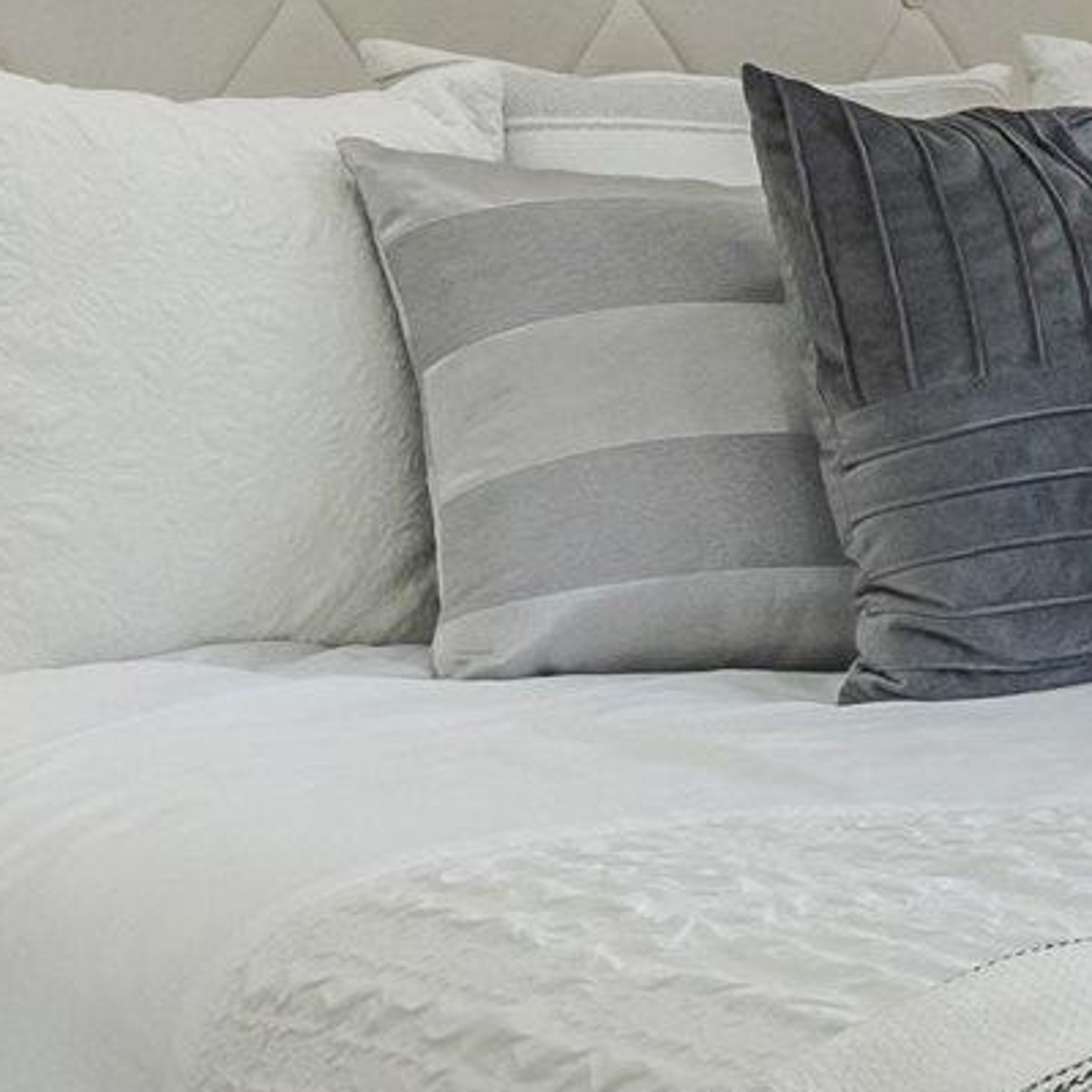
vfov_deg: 17.5
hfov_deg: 15.1
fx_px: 3498
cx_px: 2039
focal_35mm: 98
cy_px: 128
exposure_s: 1/25
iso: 160
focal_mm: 10
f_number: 8
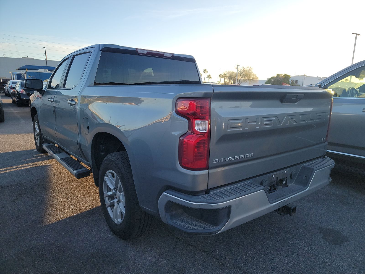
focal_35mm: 24
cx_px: 182
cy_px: 137
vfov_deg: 56.8
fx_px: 253
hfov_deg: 71.6
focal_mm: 6.7
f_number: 1.8
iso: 50
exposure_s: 1/162
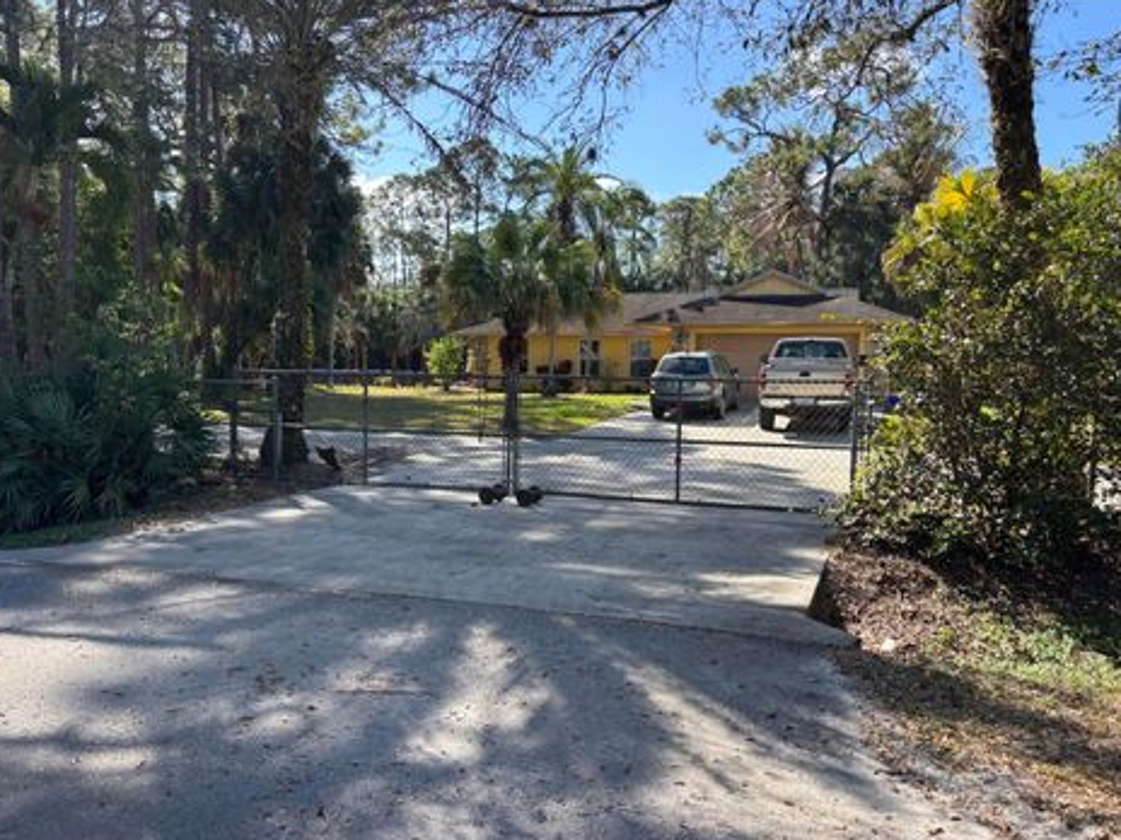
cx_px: 570
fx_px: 907
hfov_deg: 63.4
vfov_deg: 49.7
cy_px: 424
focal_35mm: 28
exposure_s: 1/1152
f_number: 1.6
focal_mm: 5.96
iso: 50
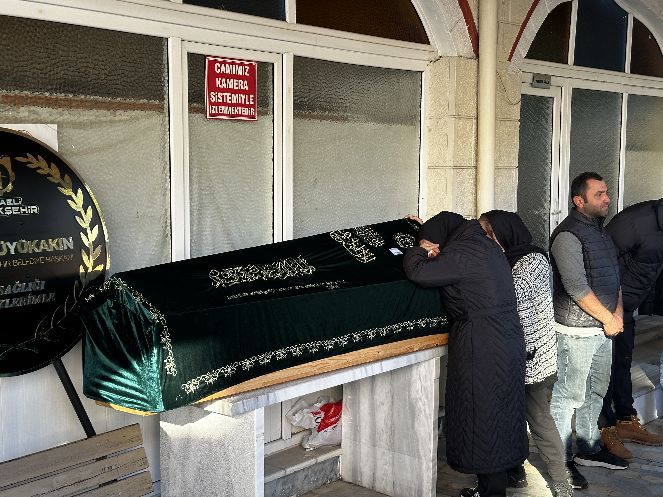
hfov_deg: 39.7
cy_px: 248
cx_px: 332
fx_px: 919
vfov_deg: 30.3
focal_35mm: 48
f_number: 1.78
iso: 50
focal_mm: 6.86
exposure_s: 1/127
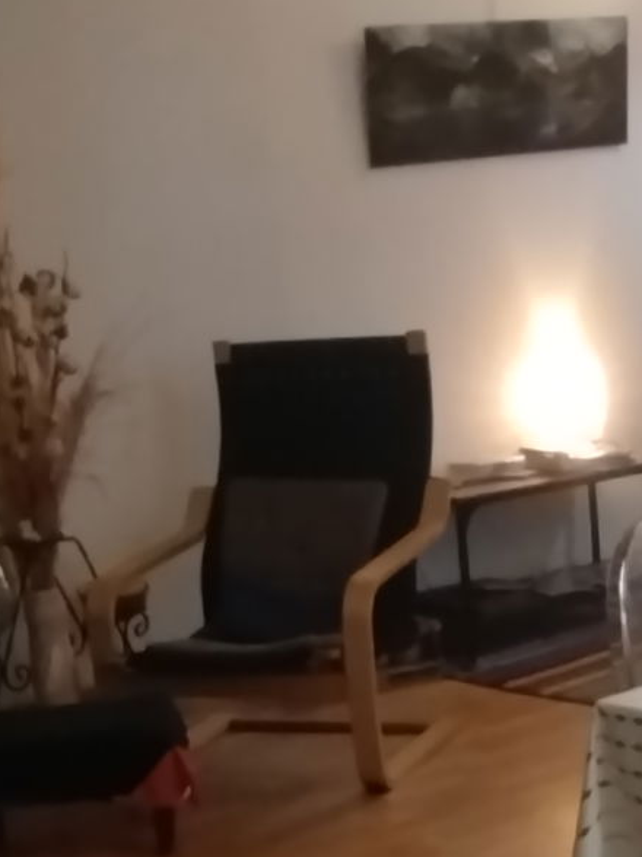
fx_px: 1979
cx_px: 552
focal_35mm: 80
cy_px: 991
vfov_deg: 22.7
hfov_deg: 18.2
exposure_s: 1/20
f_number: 2.2
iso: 320
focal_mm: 1.65
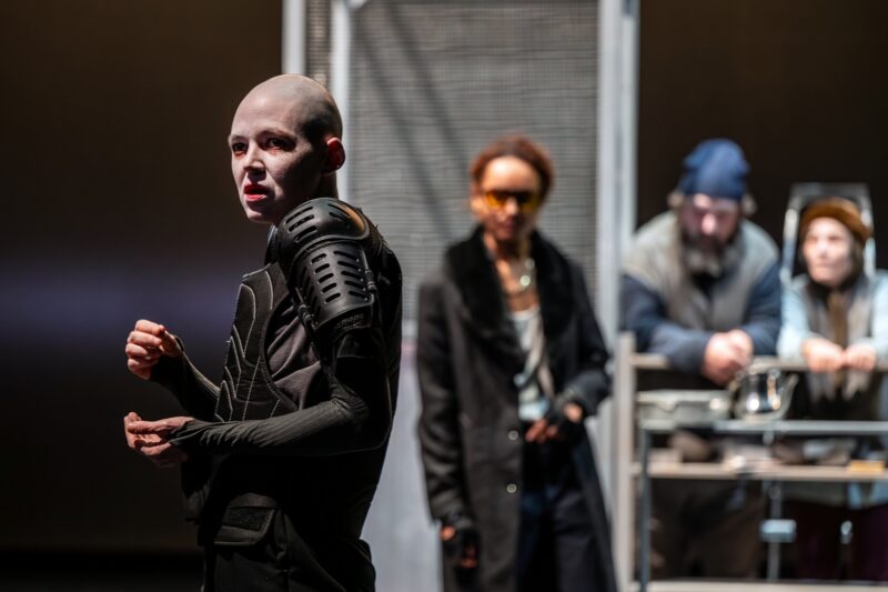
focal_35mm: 105
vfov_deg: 13.0
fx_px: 2589
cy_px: 296
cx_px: 444
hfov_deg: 19.5
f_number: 2.8
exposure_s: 1/200
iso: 1600
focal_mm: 105
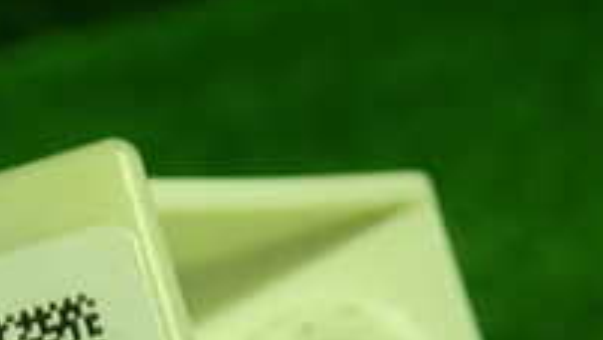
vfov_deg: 11.6
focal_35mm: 97
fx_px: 1552
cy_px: 611
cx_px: 3
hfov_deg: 21.2
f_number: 2.3
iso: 200
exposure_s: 1/60
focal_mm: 5.4
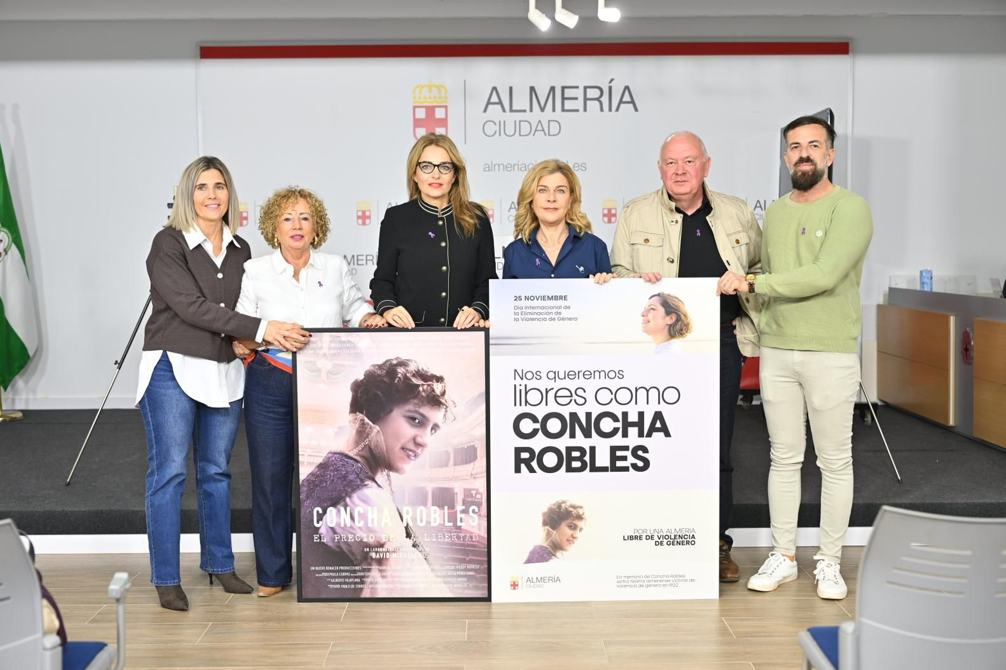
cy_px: 337
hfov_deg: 46.4
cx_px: 495
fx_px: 1173
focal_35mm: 42
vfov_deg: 31.9
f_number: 2.8
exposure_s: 1/100
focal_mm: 41
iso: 250
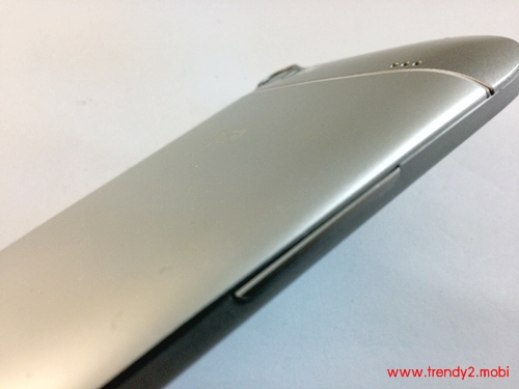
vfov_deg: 42.9
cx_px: 260
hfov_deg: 55.4
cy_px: 194
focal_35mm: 33
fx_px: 495
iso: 50
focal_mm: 4.12
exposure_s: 1/40
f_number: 2.4
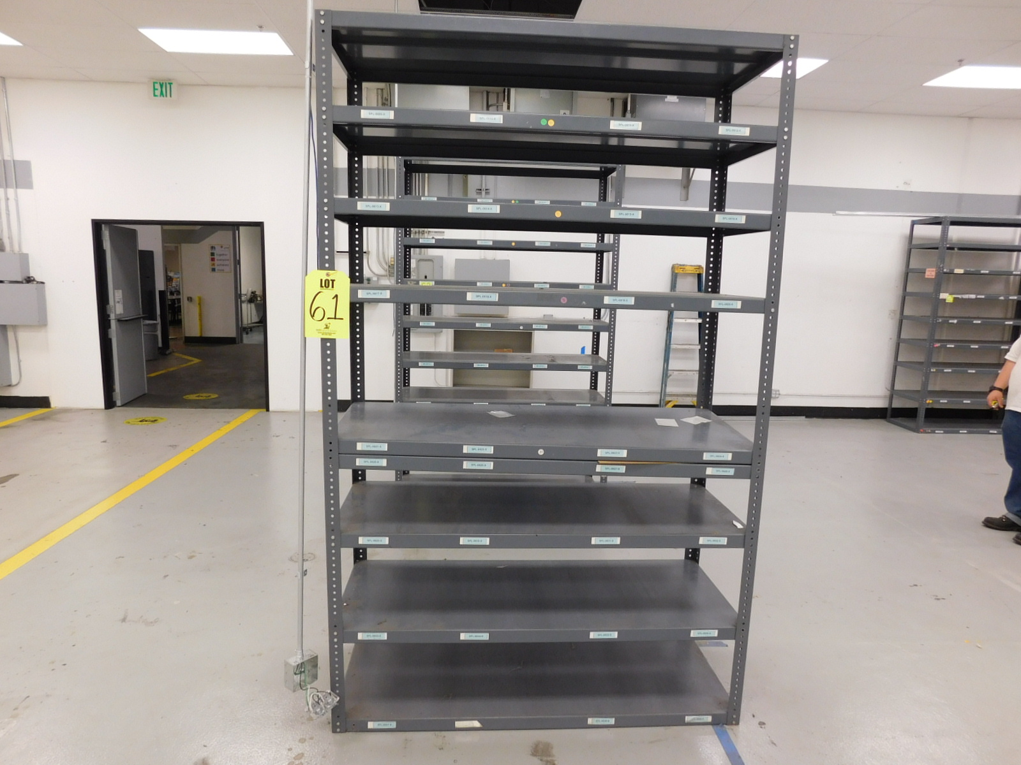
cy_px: 382
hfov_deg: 73.9
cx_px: 510
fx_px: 678
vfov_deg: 58.9
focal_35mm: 23
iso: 160
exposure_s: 1/30
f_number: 3
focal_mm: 4
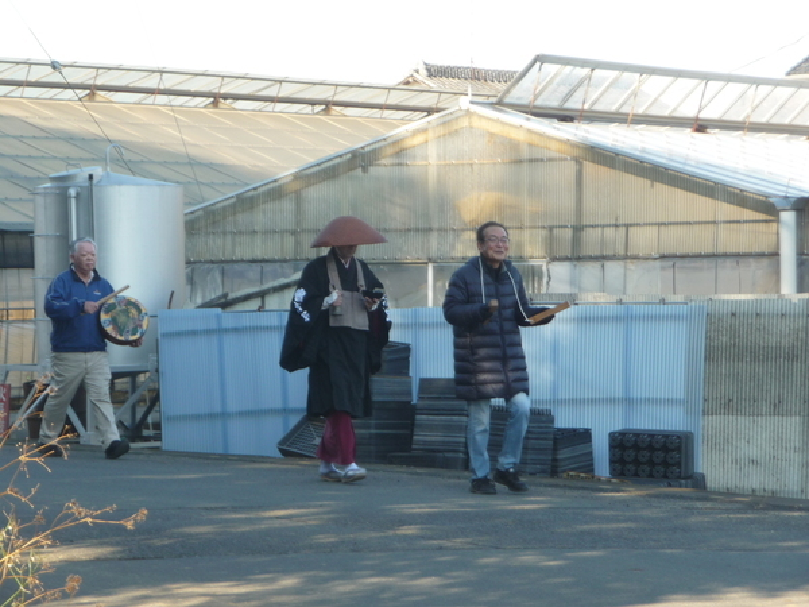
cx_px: 404
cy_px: 304
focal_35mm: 141
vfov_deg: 10.5
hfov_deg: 14.0
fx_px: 3295
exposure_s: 1/125
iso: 100
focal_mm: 24.1
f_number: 4.8
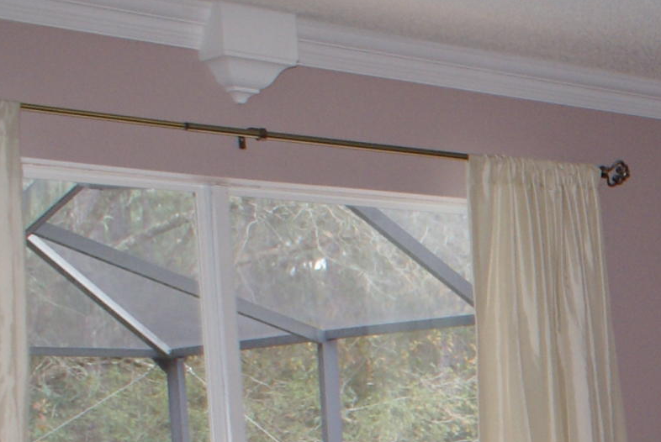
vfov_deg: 12.6
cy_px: 671
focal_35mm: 103
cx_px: 1150
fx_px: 1893
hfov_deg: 16.8
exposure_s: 1/60
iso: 400
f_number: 5.6
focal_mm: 18
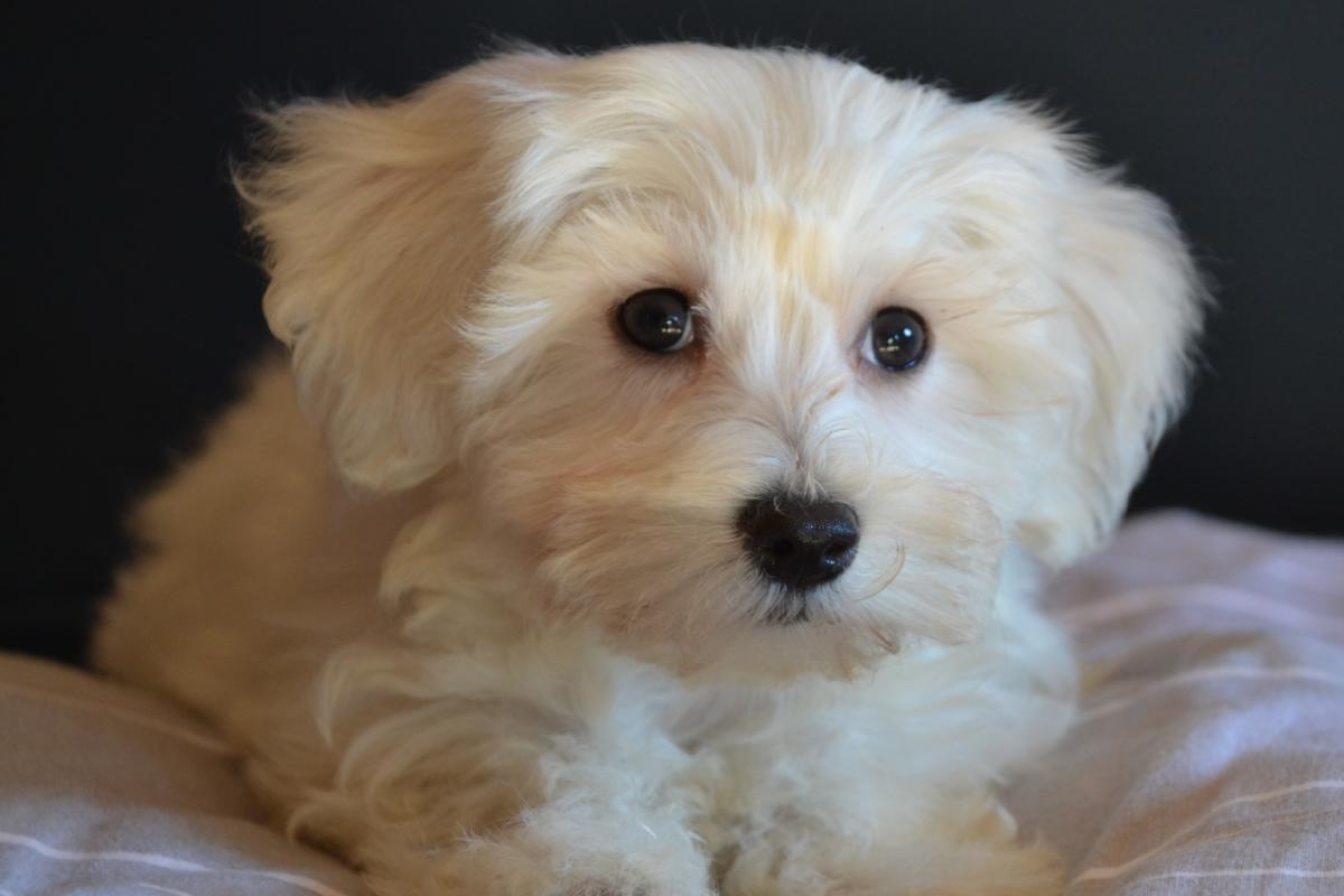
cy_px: 448
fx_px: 4200
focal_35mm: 112
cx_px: 672
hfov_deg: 18.2
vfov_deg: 12.2
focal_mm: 75
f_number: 5
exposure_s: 1/60
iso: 900
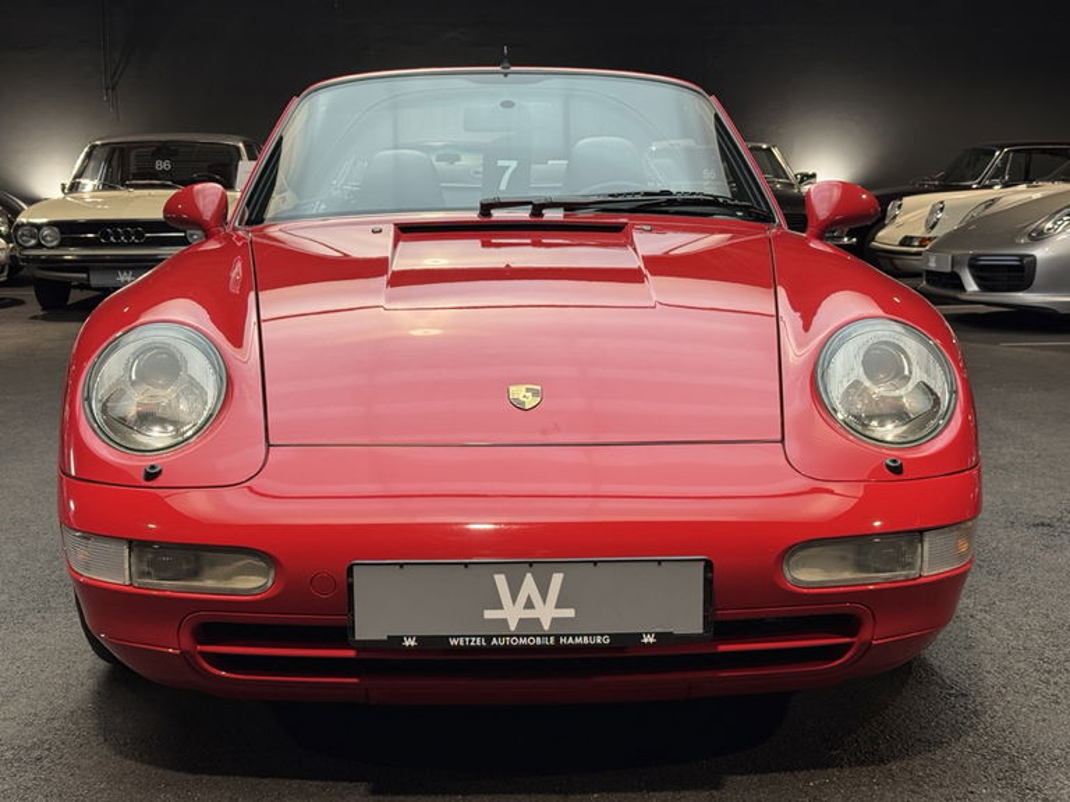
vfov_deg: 30.3
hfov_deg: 39.7
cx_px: 535
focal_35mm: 48
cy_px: 401
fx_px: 1484
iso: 80
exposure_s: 1/100
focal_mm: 6.76
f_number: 1.78
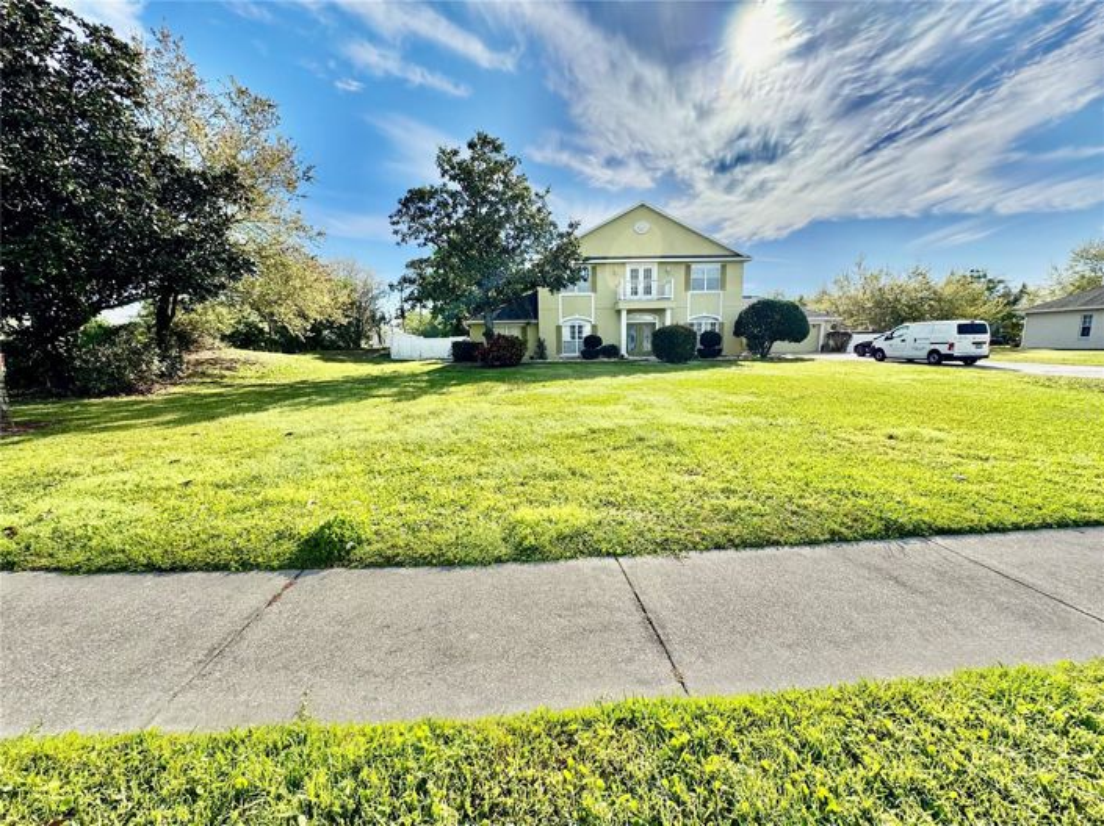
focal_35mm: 14
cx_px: 552
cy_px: 413
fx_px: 446
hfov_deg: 102.1
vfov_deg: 85.6
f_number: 2.2
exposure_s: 1/1789
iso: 50
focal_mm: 2.22
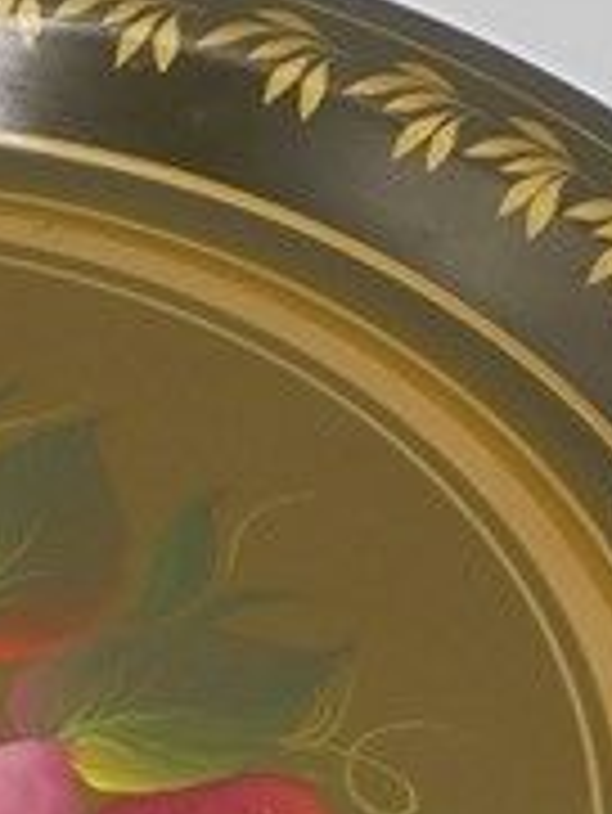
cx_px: -326
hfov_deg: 5.3
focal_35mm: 278
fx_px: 6546
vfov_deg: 7.1
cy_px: 769
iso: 100
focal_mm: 10.1
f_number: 5.2
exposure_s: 1/125
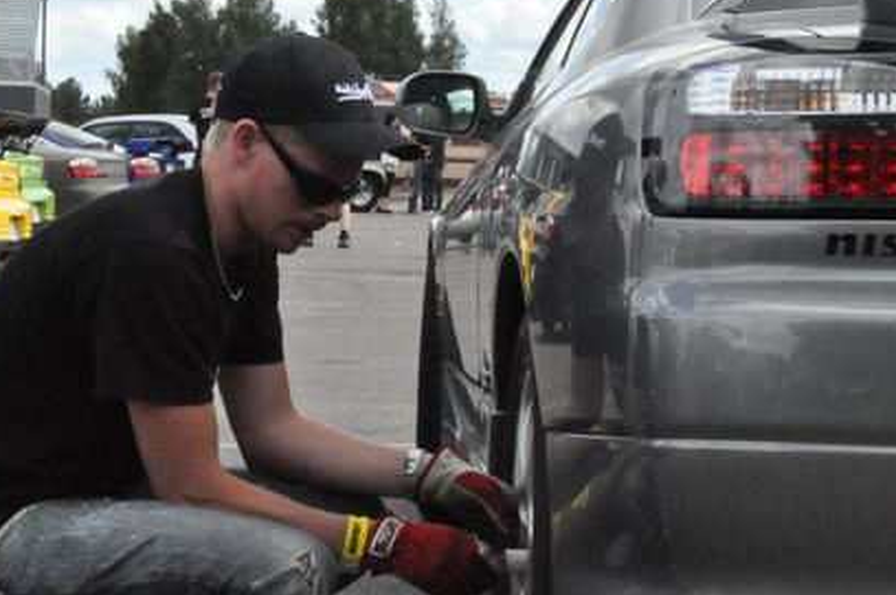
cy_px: 258
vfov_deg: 12.9
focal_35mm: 106
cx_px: 430
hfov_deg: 19.3
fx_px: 2630
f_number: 29
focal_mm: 45
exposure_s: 1/640
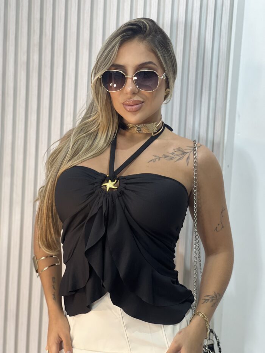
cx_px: 132
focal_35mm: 77
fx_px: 786
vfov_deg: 25.3
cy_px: 176
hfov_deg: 19.1
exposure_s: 1/120
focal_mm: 9
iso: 200
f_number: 2.8
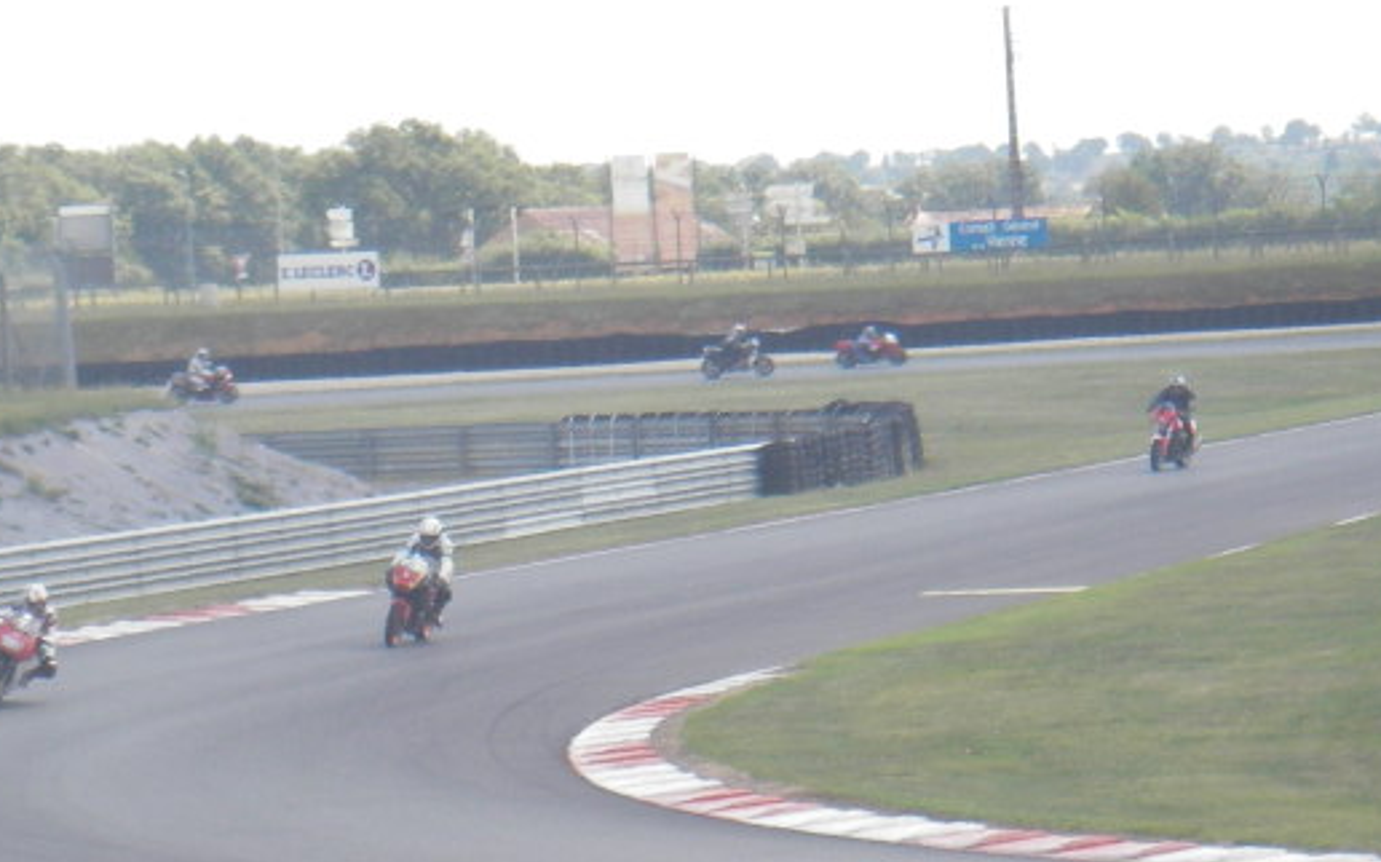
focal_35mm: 240
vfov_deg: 5.5
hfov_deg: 8.7
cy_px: 883
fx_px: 9029
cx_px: 645
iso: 50
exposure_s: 1/160
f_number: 4
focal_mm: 18.9
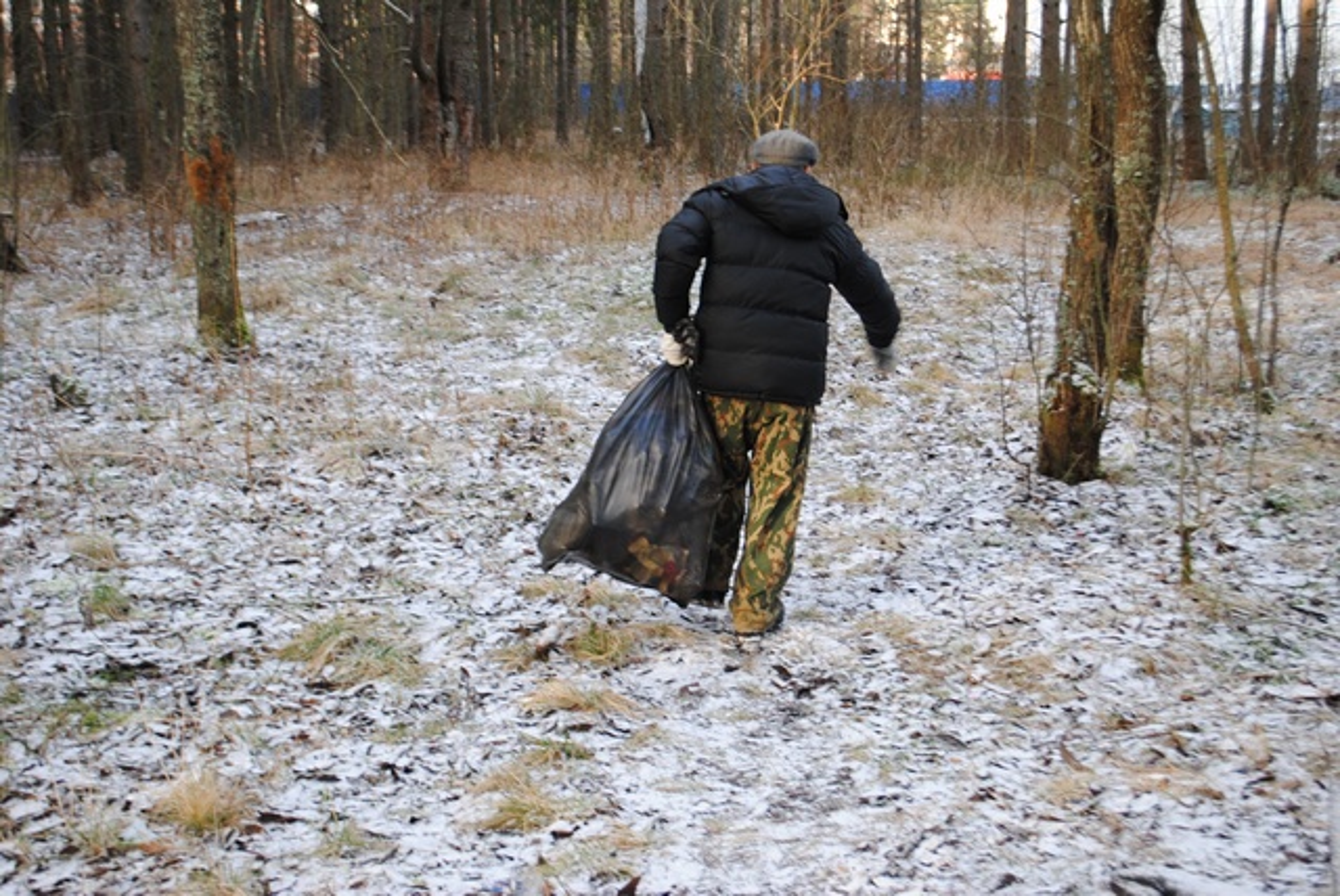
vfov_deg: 25.8
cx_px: 670
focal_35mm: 52
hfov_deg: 37.8
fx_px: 1956
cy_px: 448
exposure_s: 1/40
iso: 200
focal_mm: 35
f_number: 5
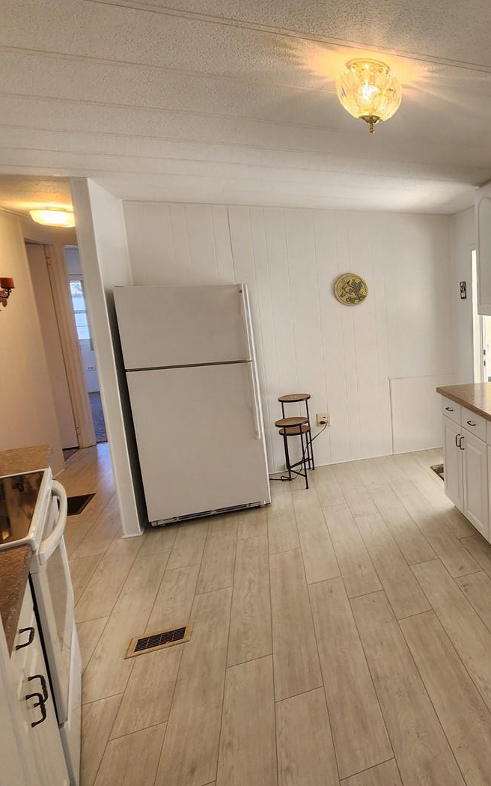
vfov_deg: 82.2
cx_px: 493
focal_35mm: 21
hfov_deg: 47.4
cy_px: 375
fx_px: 450
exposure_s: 1/60
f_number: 2.2
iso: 80
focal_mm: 2.2
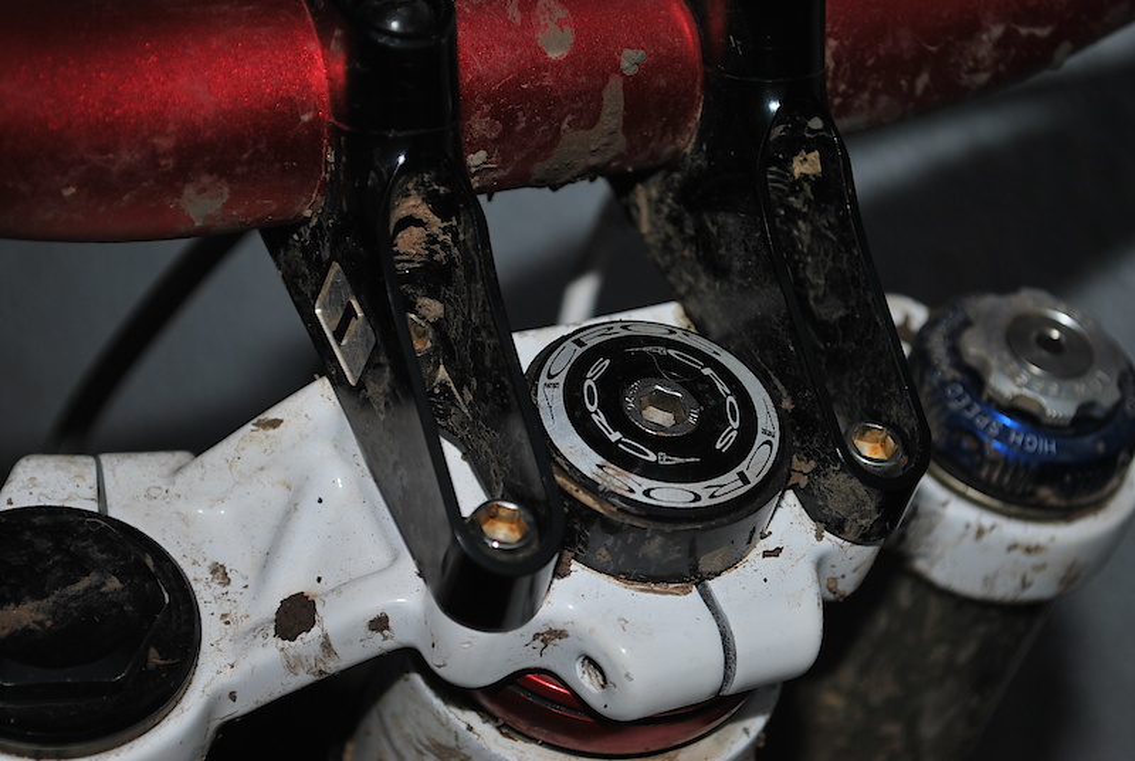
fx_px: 2605
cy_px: 380
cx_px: 568
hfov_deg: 24.6
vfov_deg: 16.6
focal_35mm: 82
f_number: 5.6
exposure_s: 1/125
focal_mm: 55
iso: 100
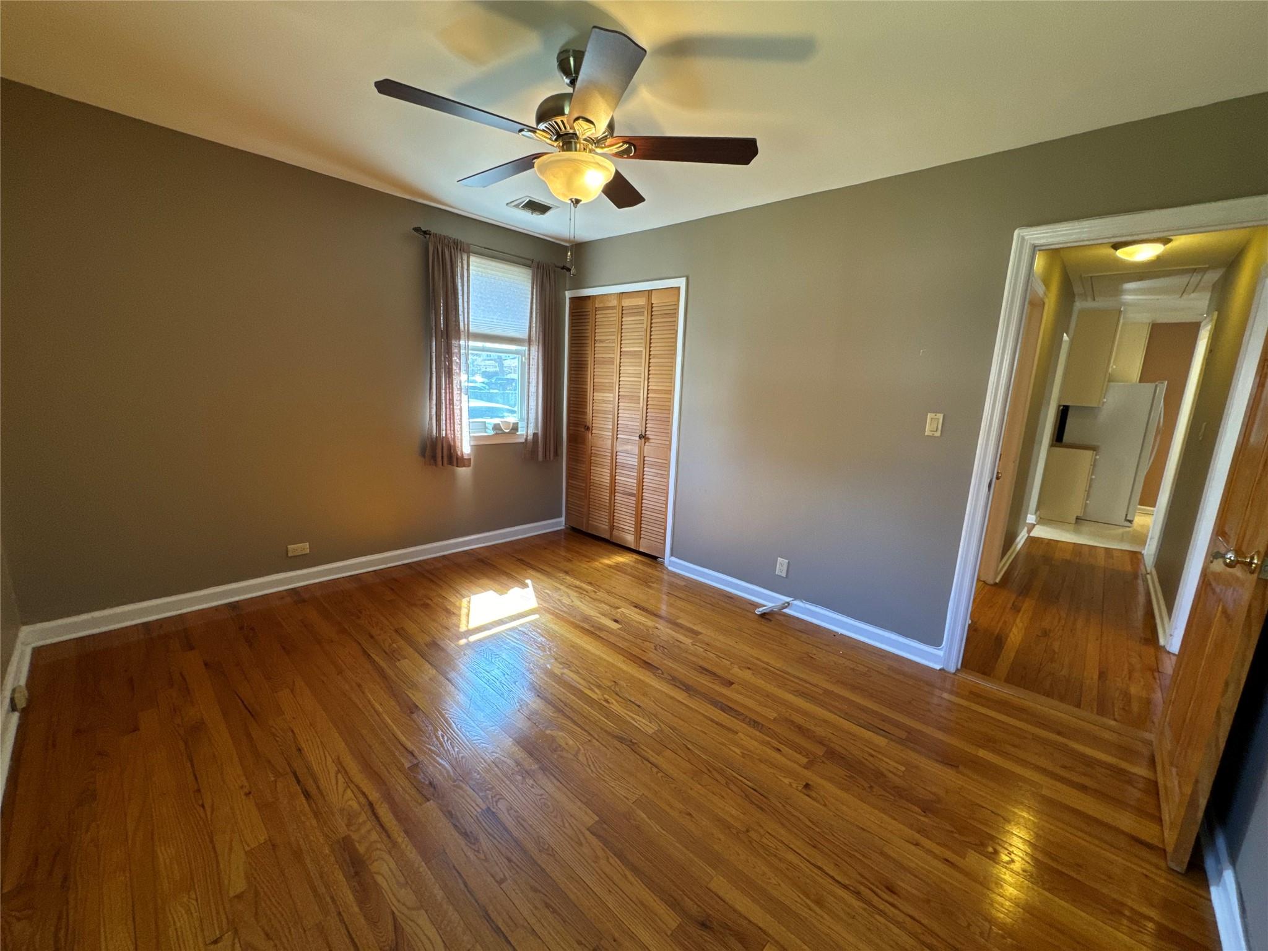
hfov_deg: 102.1
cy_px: 476
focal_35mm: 14
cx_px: 634
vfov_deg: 85.7
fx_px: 513
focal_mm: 2.22
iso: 160
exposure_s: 1/60
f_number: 2.2
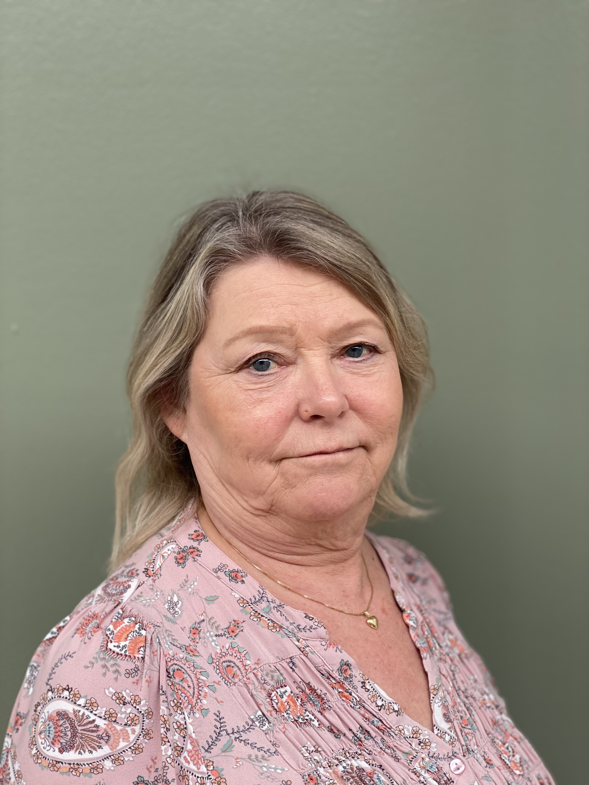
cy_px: 392
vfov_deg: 36.8
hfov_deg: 28.0
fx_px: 1180
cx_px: 294
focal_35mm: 52
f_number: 2
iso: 40
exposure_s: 1/122
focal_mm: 6
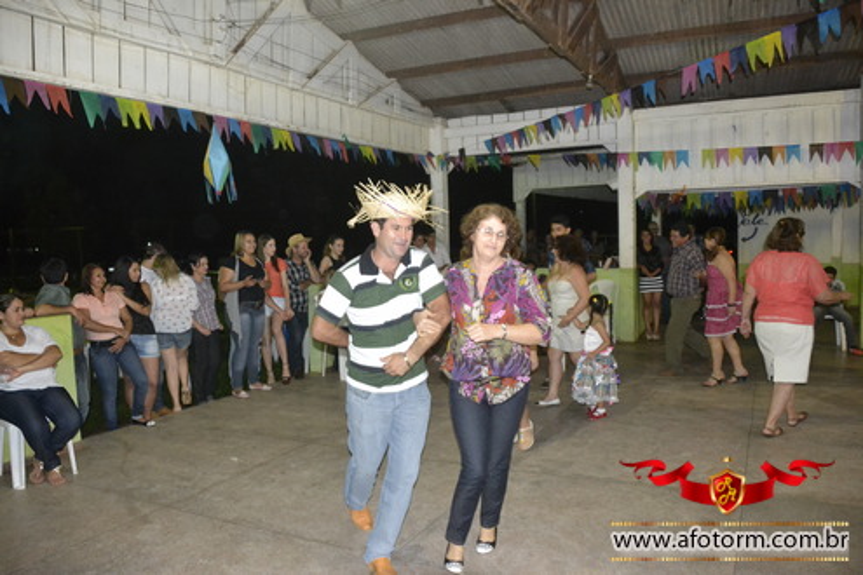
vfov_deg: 43.6
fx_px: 719
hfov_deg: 61.9
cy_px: 288
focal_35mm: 30
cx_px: 432
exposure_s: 1/60
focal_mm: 20
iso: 3200
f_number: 3.5
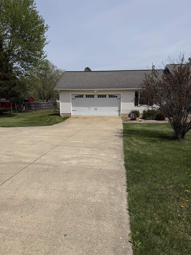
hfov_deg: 56.8
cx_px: 96
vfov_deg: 71.6
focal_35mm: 24
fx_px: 177
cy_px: 128
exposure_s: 1/9091
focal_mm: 6.76
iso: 80
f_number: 1.78
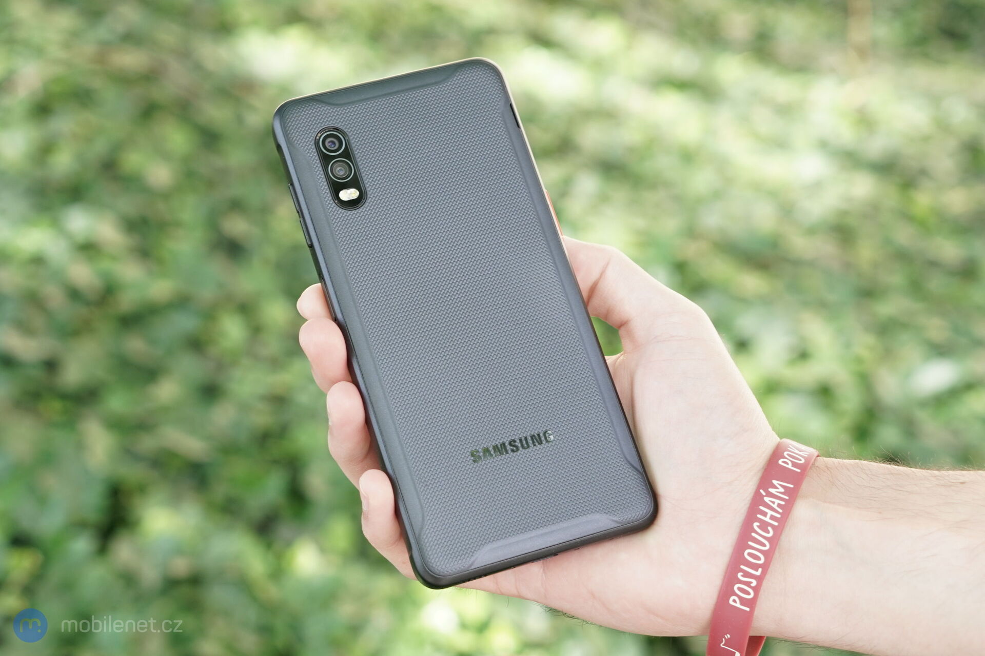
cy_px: 328
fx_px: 1559
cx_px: 492
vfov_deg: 23.8
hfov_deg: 35.1
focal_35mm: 57
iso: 640
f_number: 5.6
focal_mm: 57
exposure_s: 1/160
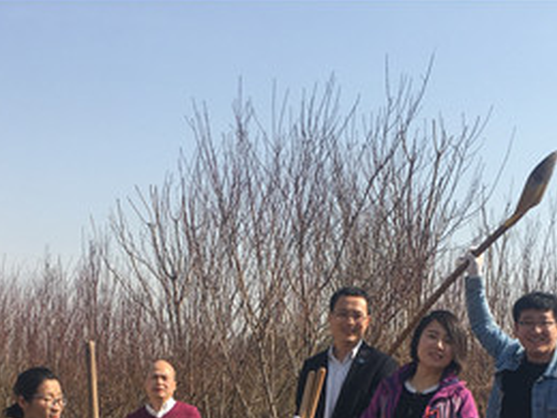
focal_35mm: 67
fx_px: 1078
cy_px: 478
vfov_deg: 20.7
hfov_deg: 29.0
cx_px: 274
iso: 25
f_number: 2.2
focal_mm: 4.15
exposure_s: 1/1241
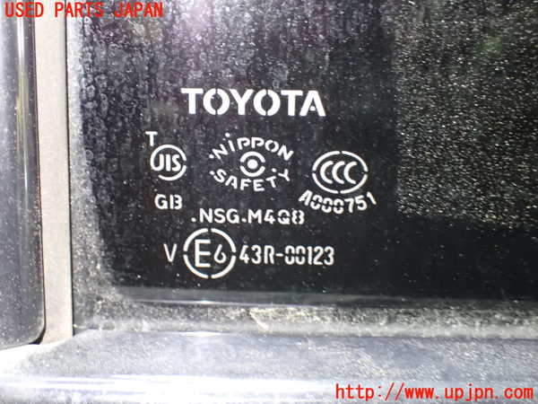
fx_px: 730
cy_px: 202
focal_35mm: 47
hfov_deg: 40.4
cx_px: 269
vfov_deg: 30.9
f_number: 3.1
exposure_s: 1/13
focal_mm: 8.4
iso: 1600
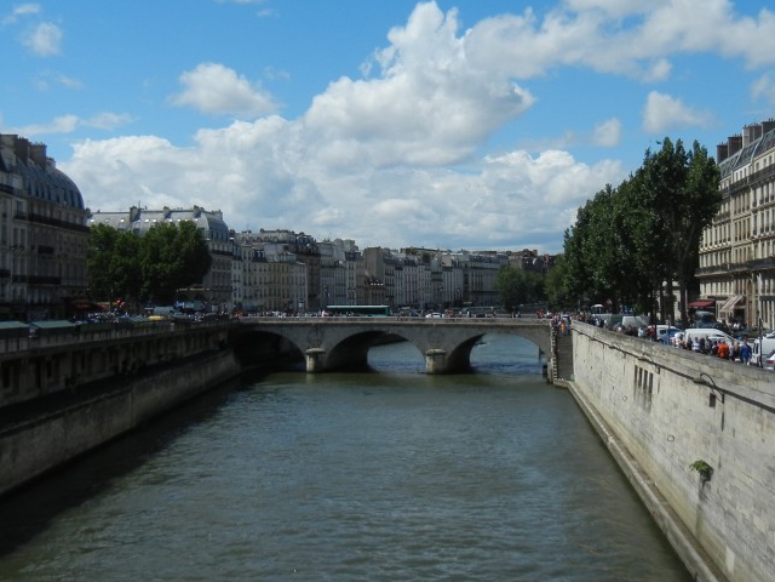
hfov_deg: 39.6
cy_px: 239
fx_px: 1075
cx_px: 424
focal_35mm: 48
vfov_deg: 30.2
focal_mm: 5.4
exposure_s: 1/740
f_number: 7
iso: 160
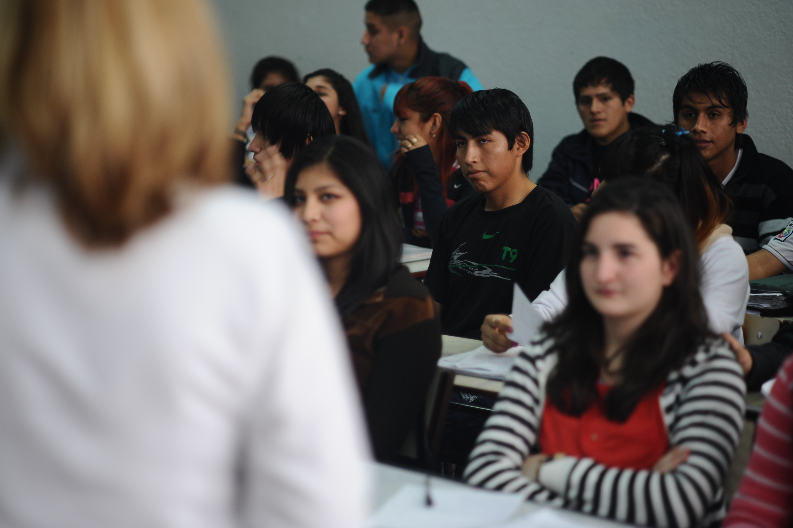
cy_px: 264
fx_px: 1871
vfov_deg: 16.1
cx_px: 396
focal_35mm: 85
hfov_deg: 23.9
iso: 400
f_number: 2
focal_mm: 85
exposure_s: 1/60
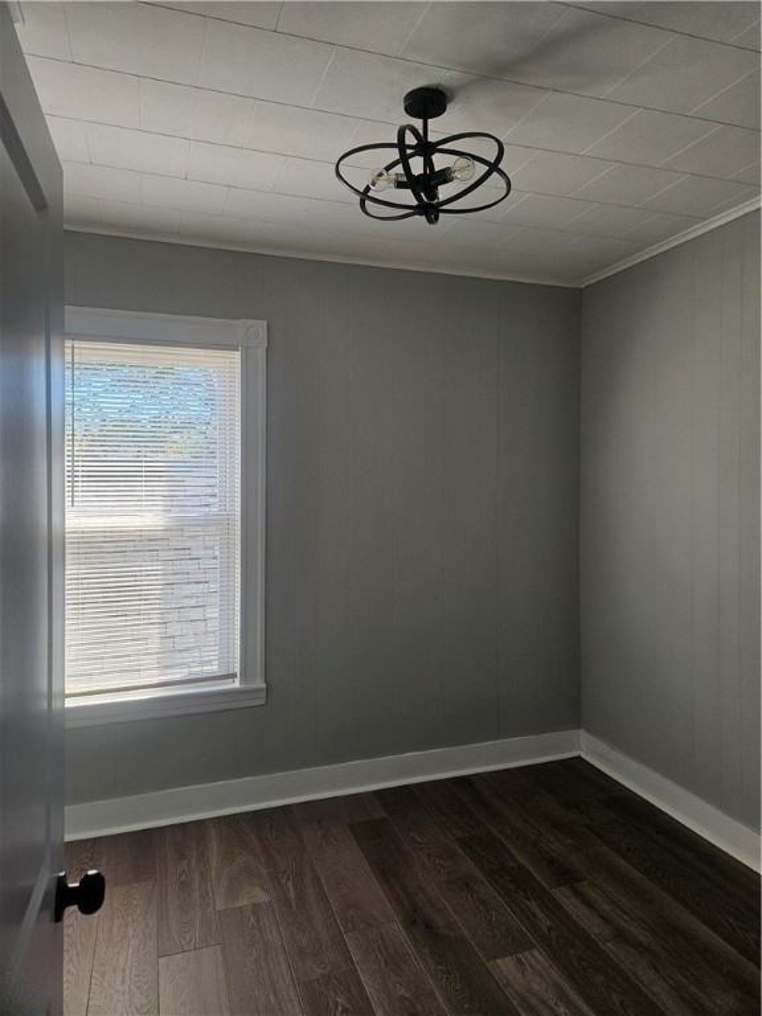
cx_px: 381
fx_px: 675
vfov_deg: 73.9
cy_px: 508
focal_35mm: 23
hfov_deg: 58.9
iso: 100
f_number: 1.8
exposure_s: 1/207
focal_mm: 5.4
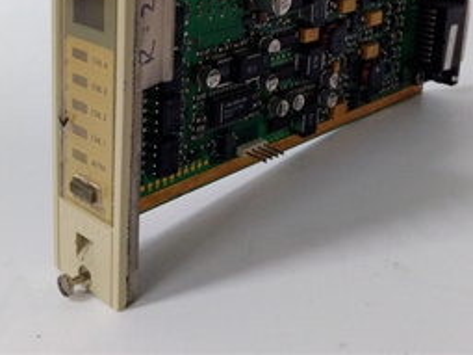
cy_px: 8
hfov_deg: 36.2
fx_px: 724
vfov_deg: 26.2
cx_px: 239
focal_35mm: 53
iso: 384
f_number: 2
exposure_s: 1/33
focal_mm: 3.79
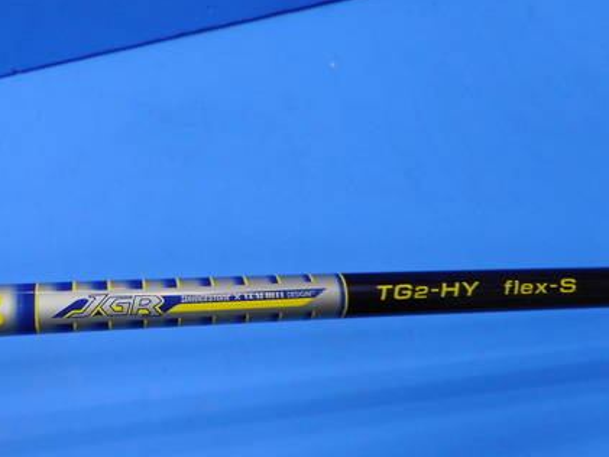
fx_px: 669
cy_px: 226
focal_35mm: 38
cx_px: 184
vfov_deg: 37.7
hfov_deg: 47.8
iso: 80
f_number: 3.7
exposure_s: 1/40
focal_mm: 4.5
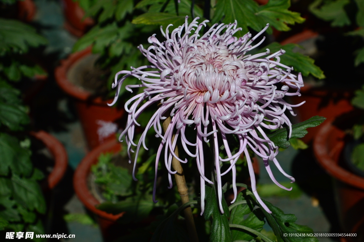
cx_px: 182
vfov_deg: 11.4
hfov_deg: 17.1
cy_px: 121
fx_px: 1212
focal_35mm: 120
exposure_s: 1/1600
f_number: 10
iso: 200
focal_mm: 80
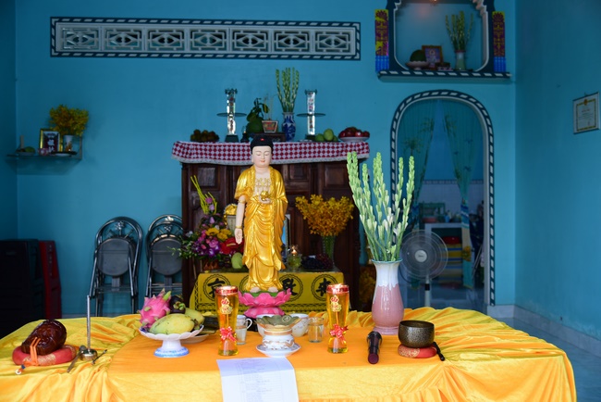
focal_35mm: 38
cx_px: 300
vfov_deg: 35.1
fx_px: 635
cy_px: 201
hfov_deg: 50.7
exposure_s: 1/20
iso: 320
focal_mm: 38
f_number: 4
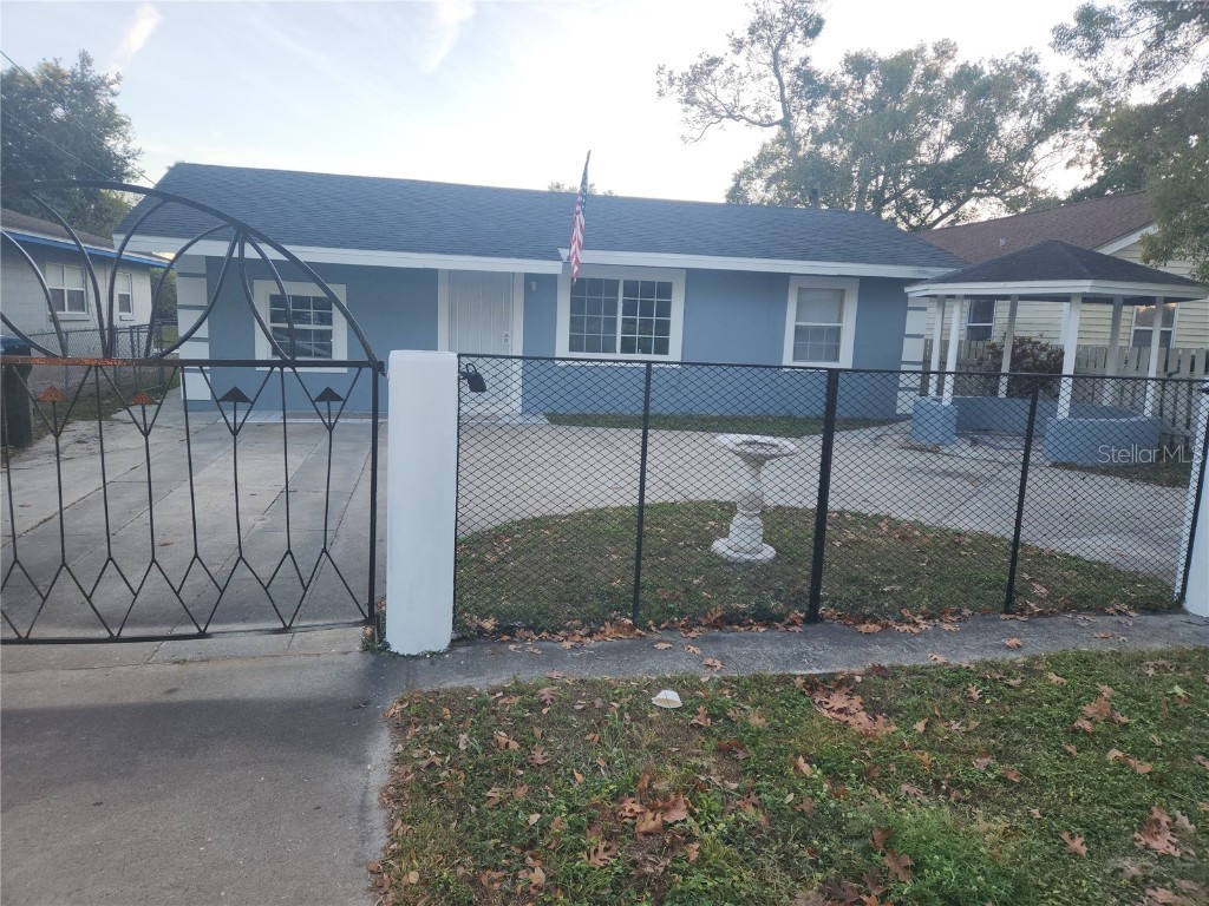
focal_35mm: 23
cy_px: 453
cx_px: 604
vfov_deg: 58.9
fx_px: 803
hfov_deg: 73.9
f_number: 1.8
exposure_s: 1/120
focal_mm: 5.4
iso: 32
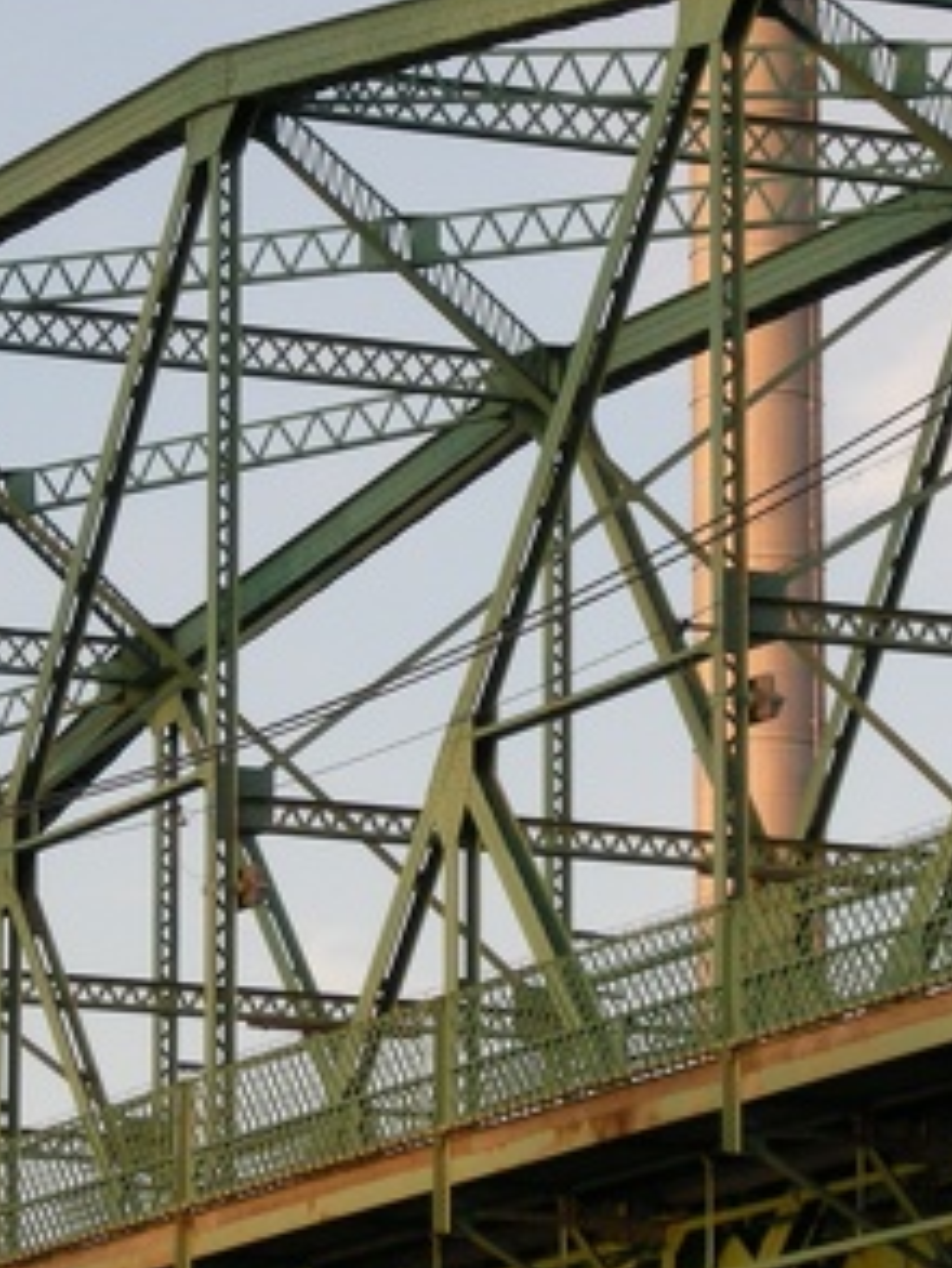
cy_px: 389
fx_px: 10187
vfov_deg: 7.1
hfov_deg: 5.4
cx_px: 476
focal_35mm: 278
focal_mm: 21.5
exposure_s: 1/62.2
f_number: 4.7
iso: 64
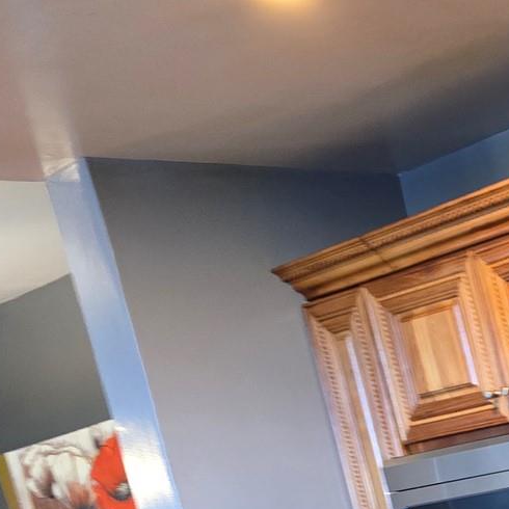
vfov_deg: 18.5
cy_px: 714
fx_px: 1414
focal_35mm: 85
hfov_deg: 16.4
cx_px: 972
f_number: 1.7
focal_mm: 6.3
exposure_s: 1/60
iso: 640
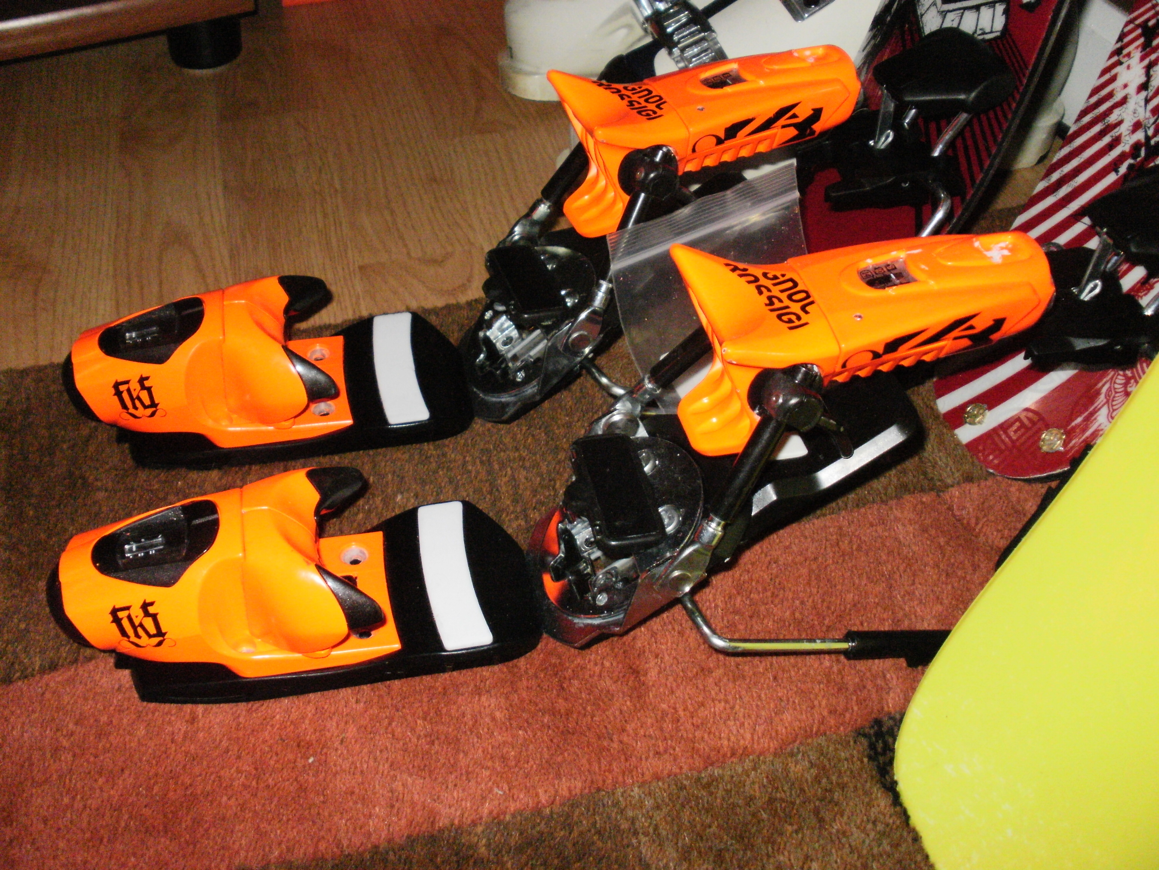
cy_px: 435
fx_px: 1205
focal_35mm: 36
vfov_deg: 39.7
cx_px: 580
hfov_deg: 51.4
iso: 400
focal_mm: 6.3
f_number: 3.5
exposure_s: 1/250
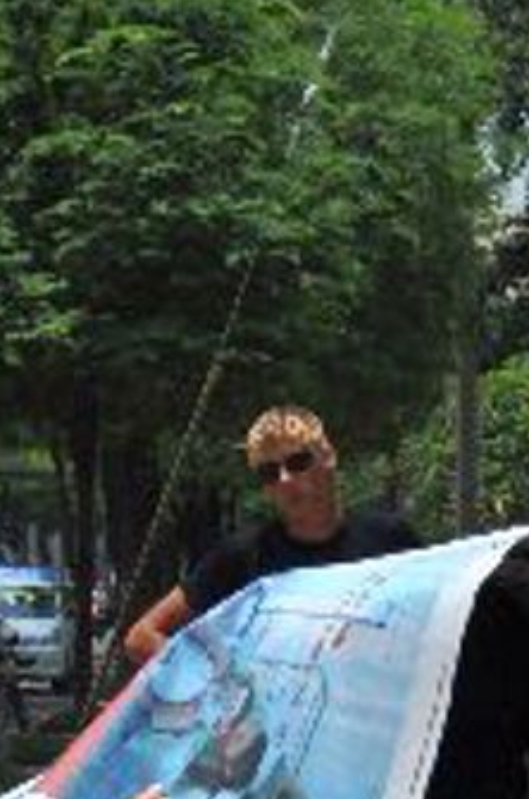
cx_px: -155
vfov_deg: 8.9
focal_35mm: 221
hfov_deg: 6.1
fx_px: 4891
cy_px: 1511
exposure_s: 1/2000
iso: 400
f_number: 8
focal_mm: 32
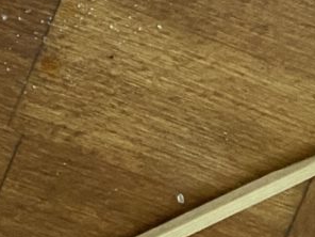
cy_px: -376
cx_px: -464
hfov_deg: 11.7
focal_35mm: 135
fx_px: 1228
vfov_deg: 9.5
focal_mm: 4.25
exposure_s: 1/39
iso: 640
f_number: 1.8
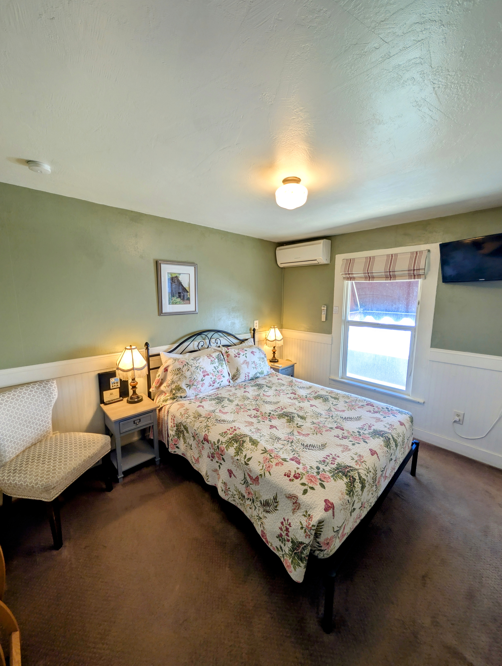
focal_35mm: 12
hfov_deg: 94.6
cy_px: 333
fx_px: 231
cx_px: 251
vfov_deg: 110.5
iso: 97
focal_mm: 2.02
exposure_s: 1/92.4
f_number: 1.7
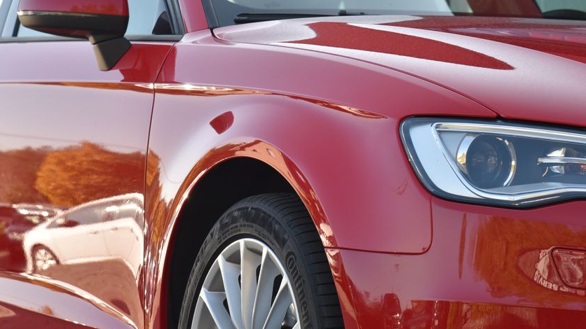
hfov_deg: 14.0
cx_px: 334
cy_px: 164
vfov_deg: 7.9
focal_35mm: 154
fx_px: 2393
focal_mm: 120
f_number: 7.1
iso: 500
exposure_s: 1/200
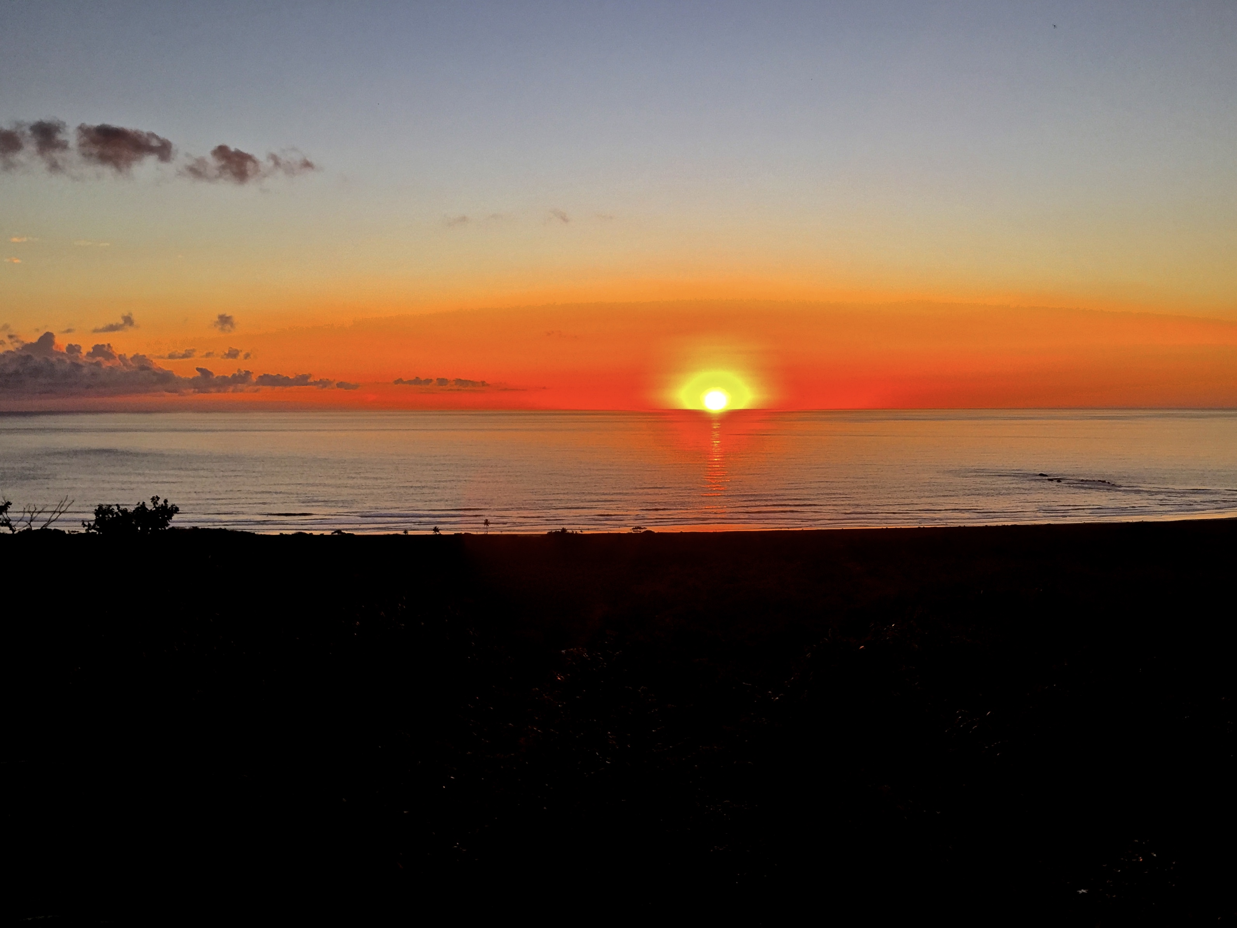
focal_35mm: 29
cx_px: 618
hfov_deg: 61.7
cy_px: 464
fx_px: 1036
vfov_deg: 48.2
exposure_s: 1/444
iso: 32
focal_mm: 4.15
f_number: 2.2
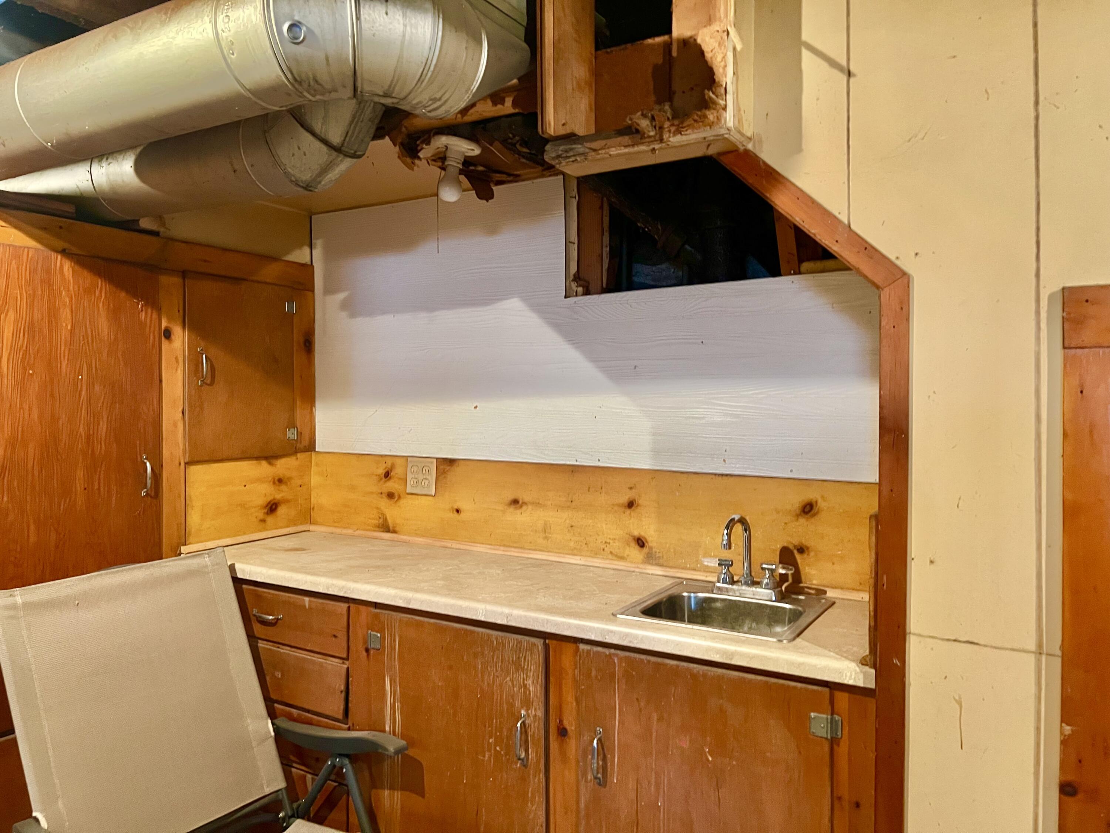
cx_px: 555
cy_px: 416
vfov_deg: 53.1
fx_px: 834
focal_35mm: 26
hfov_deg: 67.3
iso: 500
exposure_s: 1/40
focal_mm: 5.7
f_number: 1.5
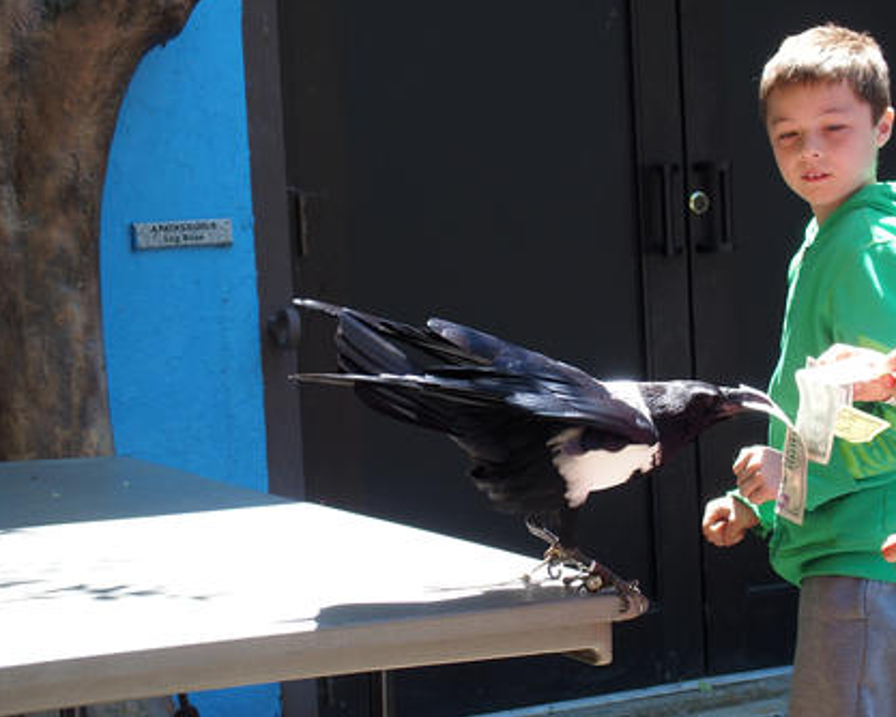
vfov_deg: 19.2
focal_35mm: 80
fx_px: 2122
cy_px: 358
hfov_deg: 23.8
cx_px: 460
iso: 100
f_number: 3.5
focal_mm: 16.1
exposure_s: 1/160
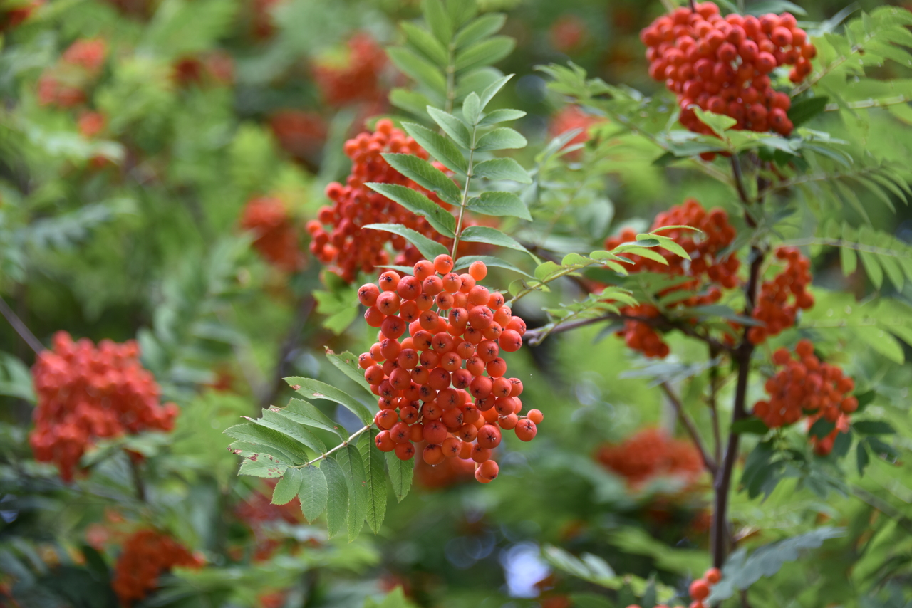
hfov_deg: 17.6
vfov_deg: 11.8
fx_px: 2939
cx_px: 456
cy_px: 304
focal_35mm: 116
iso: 360
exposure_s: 1/250
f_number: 5.6
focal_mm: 116
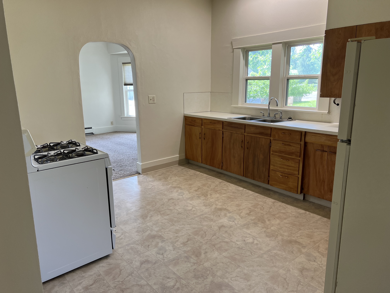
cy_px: 146
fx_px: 293
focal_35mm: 26
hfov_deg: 67.3
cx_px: 195
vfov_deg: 53.1
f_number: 1.5
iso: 80
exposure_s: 1/120
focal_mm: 5.7
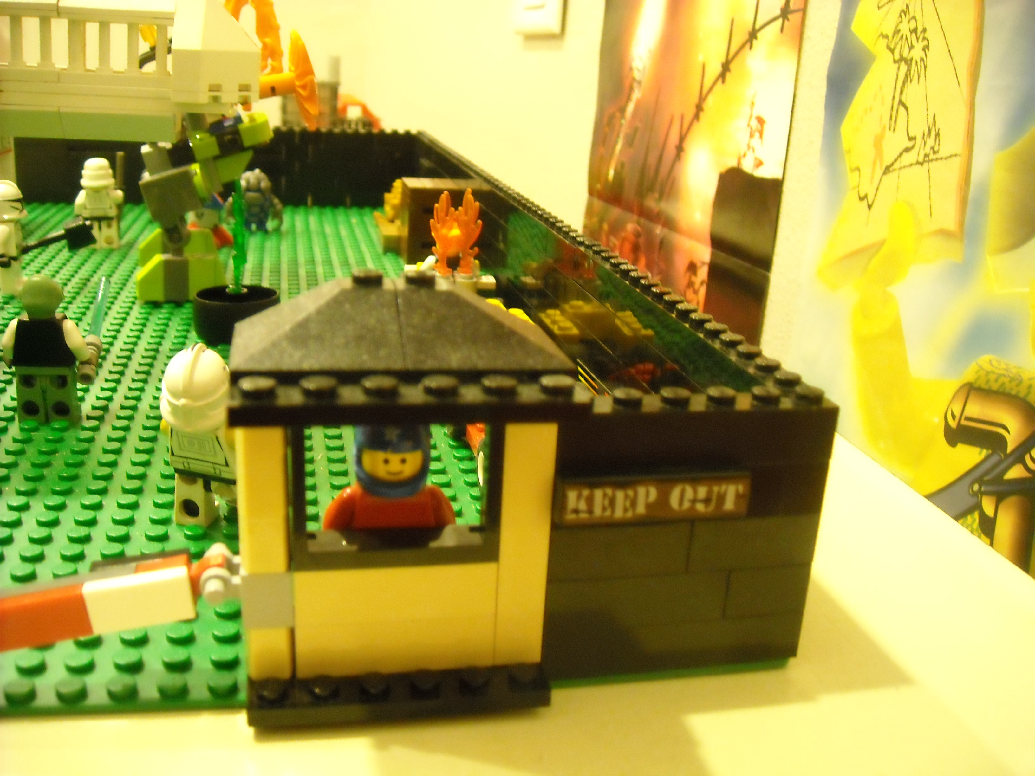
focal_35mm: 35
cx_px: 518
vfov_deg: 40.7
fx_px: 1046
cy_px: 388
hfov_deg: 52.6
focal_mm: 5.7
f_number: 2.8
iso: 590
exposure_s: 1/8
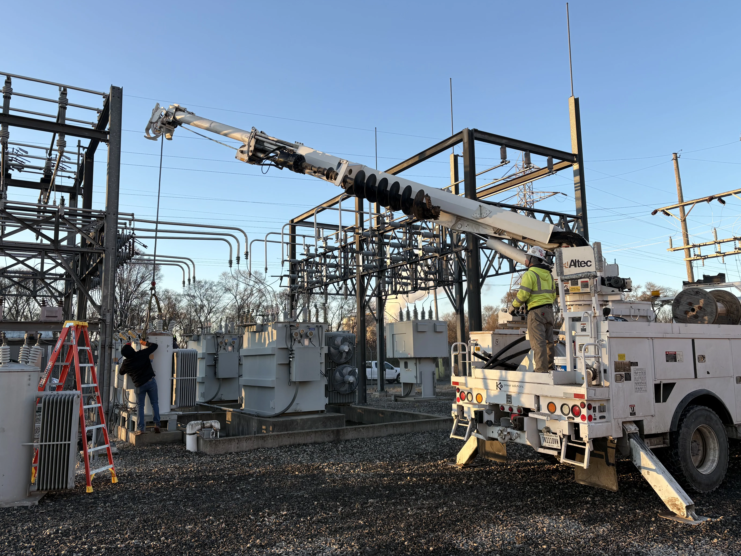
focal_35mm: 27
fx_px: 578
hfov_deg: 65.3
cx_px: 362
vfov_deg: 51.4
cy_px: 281
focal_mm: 6
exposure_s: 1/830
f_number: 1.6
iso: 50
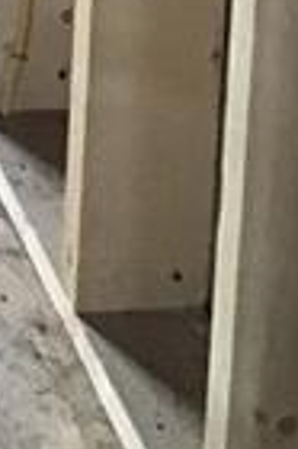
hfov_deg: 7.4
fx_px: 2203
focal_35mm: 177
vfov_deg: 9.7
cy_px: -763
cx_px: -356
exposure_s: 1/30
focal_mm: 3.3
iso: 160
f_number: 2.4
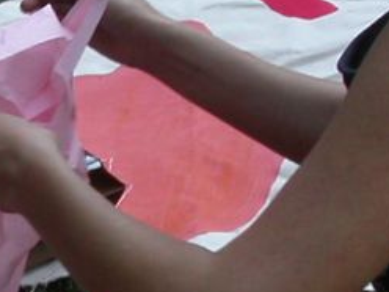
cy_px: 115
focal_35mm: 196
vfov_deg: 7.6
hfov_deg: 9.6
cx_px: -292
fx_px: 2203
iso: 100
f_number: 5.6
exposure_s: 1/180
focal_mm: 7.8
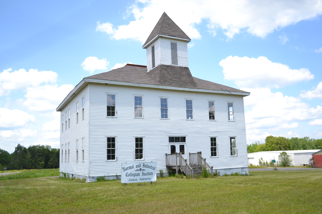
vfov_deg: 40.0
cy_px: 107
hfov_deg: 57.2
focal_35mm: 33
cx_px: 161
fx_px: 295
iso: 400
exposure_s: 1/1600
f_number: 6.3
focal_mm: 22
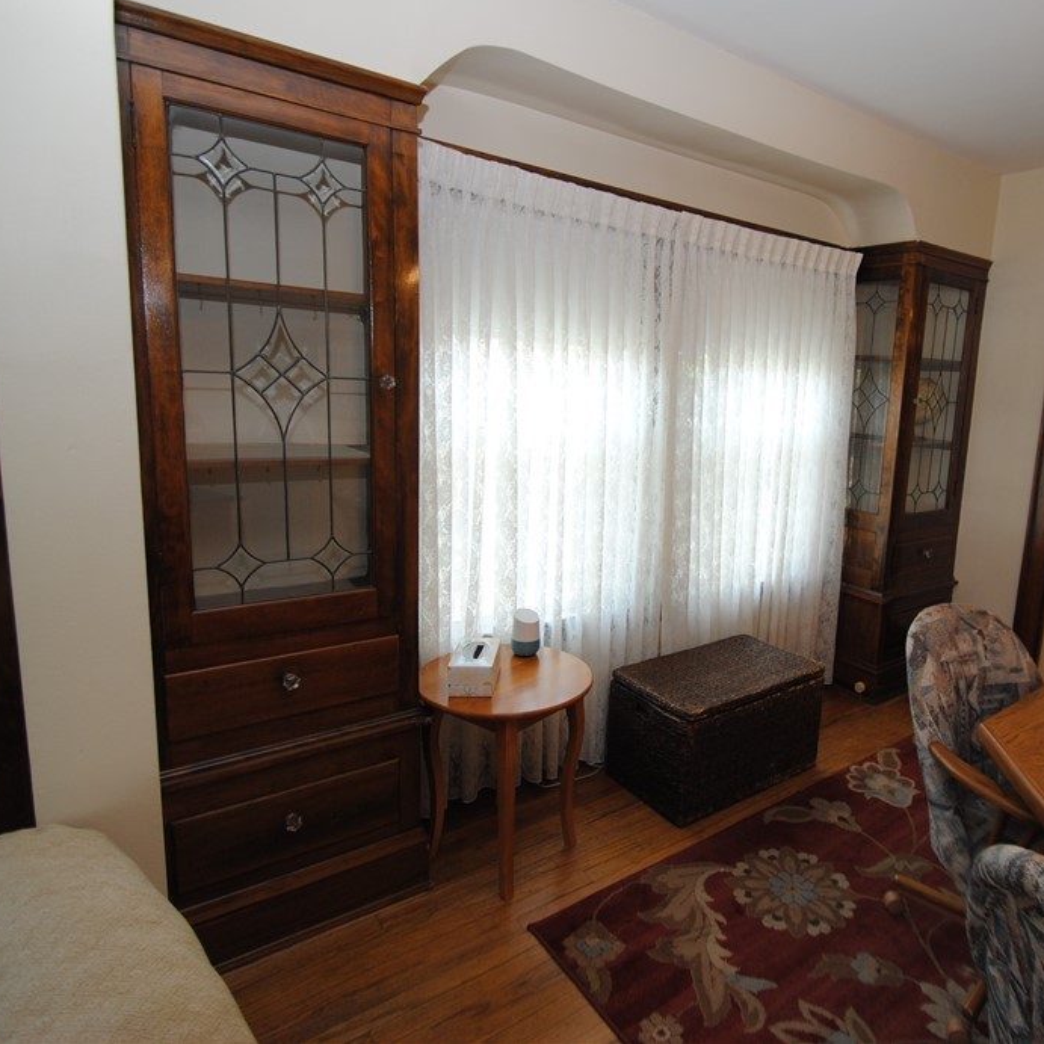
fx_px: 682
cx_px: 653
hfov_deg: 73.5
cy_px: 499
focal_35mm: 20
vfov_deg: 74.8
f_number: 4
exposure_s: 1/60
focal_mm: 10
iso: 200
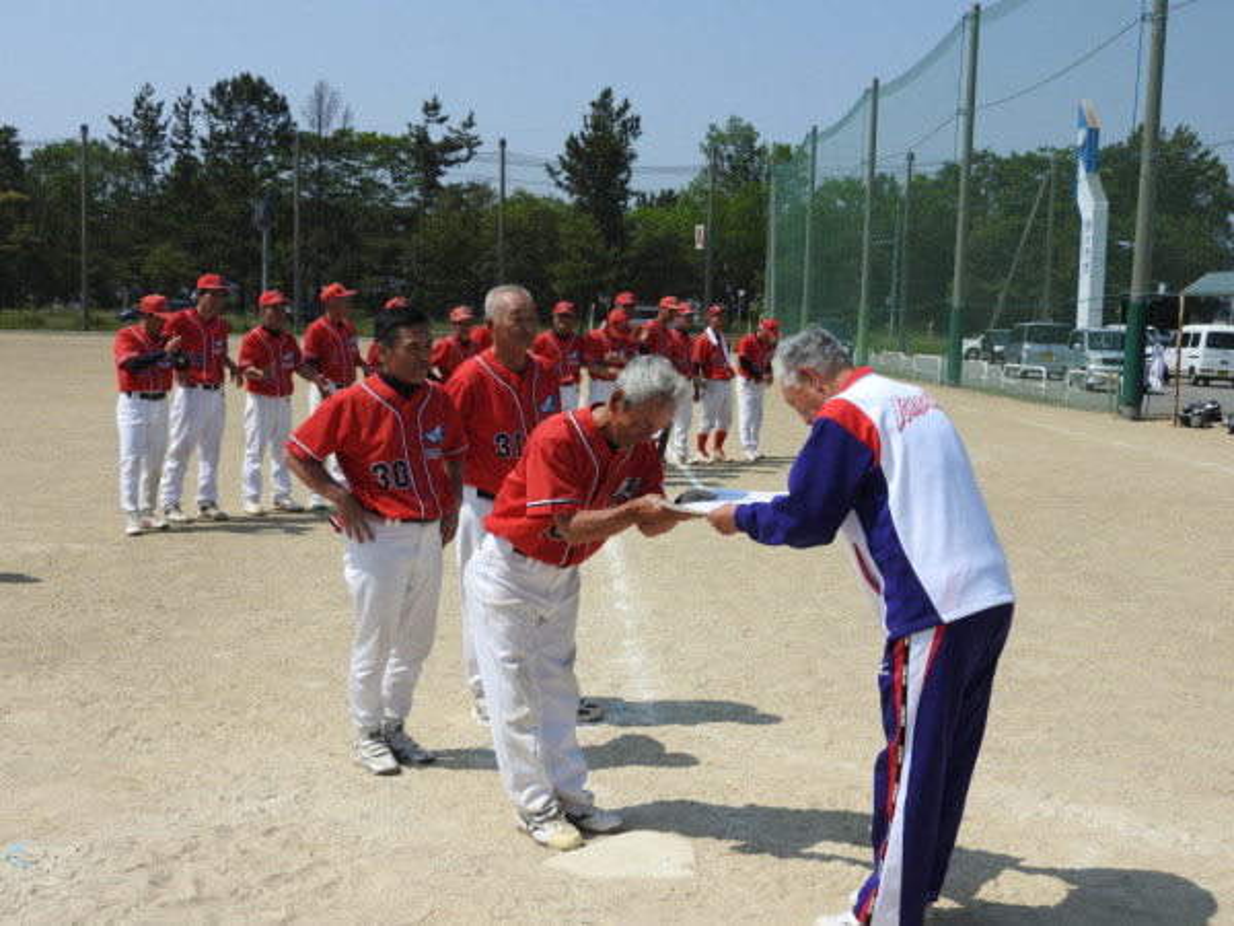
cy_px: 463
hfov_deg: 42.1
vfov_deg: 32.2
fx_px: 1604
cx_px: 617
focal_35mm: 45
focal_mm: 8.1
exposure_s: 1/1600
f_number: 4
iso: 100
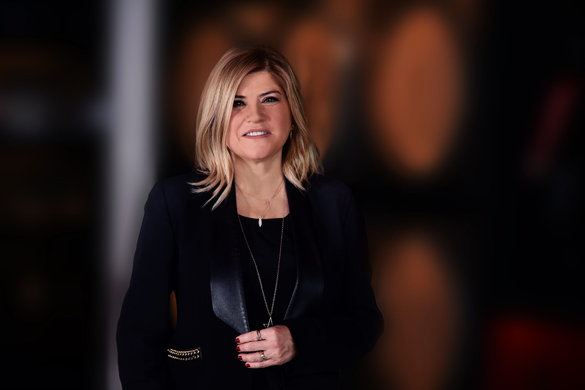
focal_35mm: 130
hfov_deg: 15.8
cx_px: 292
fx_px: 2113
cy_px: 195
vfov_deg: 10.6
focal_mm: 130
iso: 80
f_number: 2.8
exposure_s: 1/80
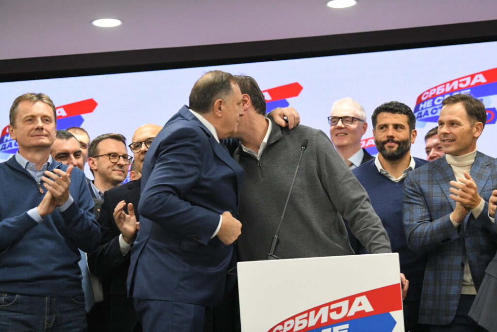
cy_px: 166
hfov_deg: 20.8
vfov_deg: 14.0
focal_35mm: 98
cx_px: 248
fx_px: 1353
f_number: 4
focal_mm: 98
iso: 3200
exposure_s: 1/320
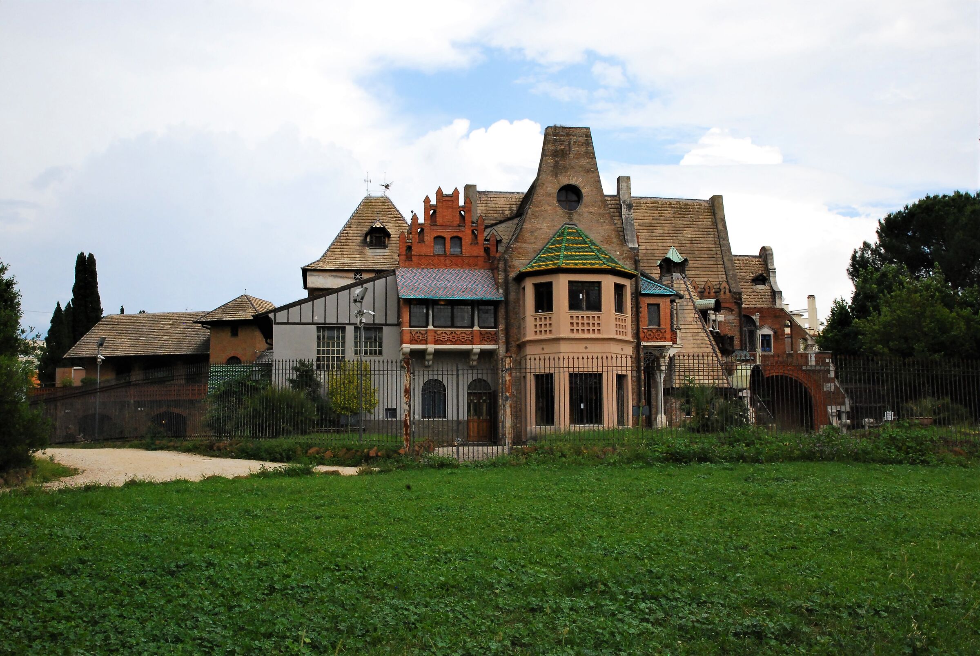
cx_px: 490
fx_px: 981
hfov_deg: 53.1
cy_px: 328
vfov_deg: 37.0
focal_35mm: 36
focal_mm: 24
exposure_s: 1/500
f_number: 11
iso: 800
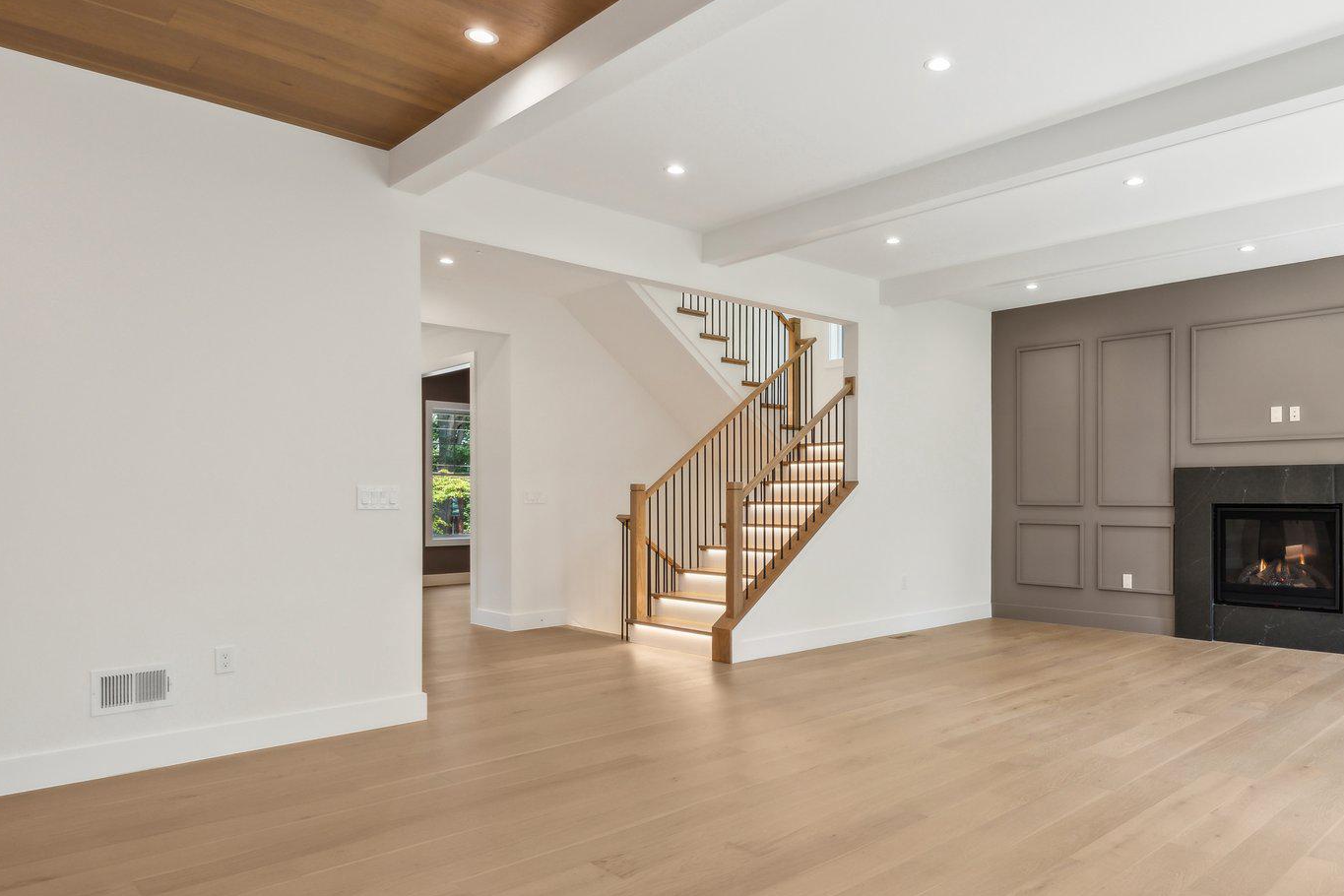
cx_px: 823
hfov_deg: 72.7
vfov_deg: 52.9
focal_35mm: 24
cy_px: 522
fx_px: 896
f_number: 8
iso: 250
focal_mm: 16
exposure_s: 1/25
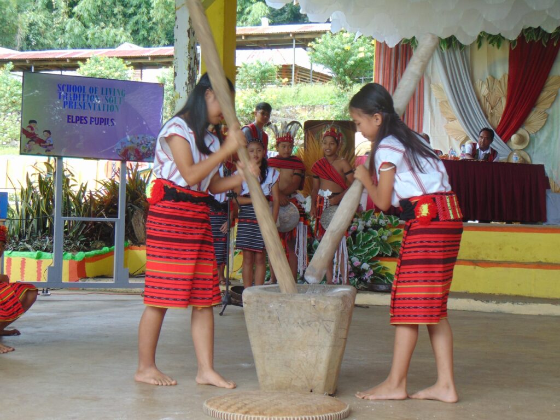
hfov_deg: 27.4
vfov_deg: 20.7
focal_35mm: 71
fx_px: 1149
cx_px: 280
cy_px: 210
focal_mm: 12.8
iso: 80
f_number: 3.7
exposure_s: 1/80
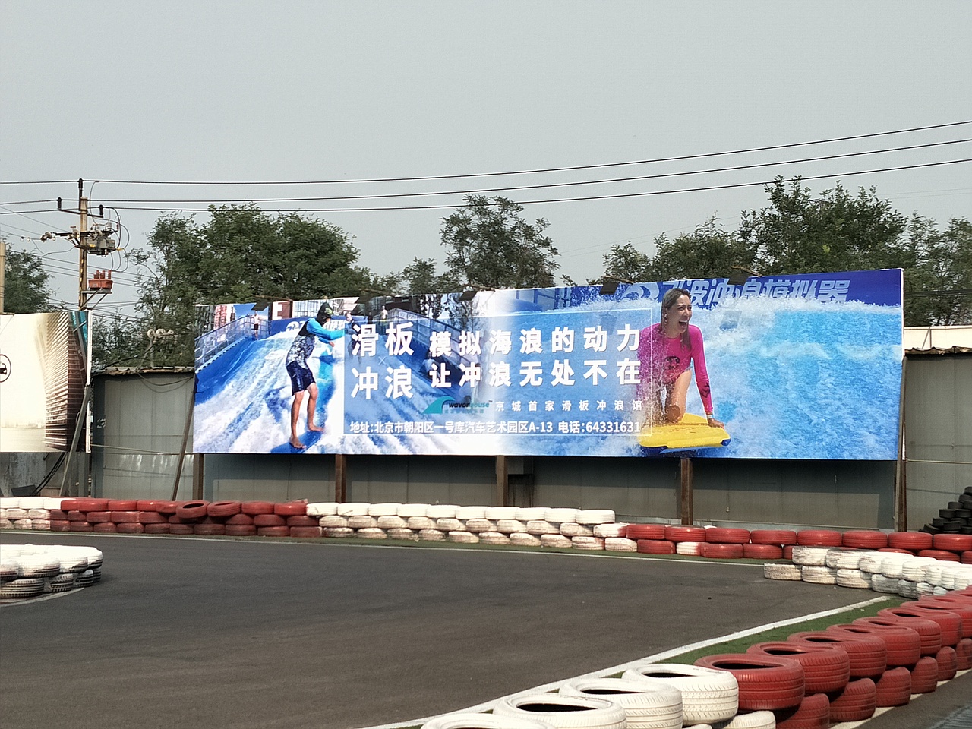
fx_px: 618
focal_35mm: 22
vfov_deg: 61.1
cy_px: 364
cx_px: 486
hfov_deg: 76.4
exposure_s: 1/847
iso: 33
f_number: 1.7
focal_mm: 3.79
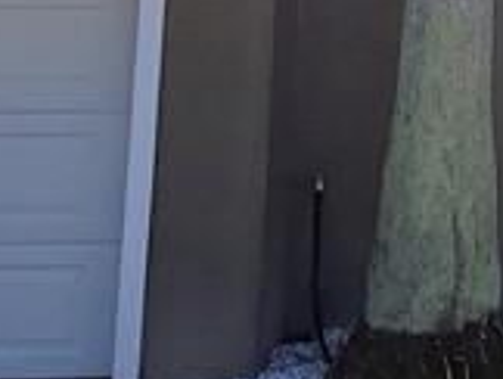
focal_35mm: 82
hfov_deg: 21.8
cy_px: -258
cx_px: 621
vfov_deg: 15.9
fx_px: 1193
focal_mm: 2.2
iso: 64
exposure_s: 1/798
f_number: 2.2
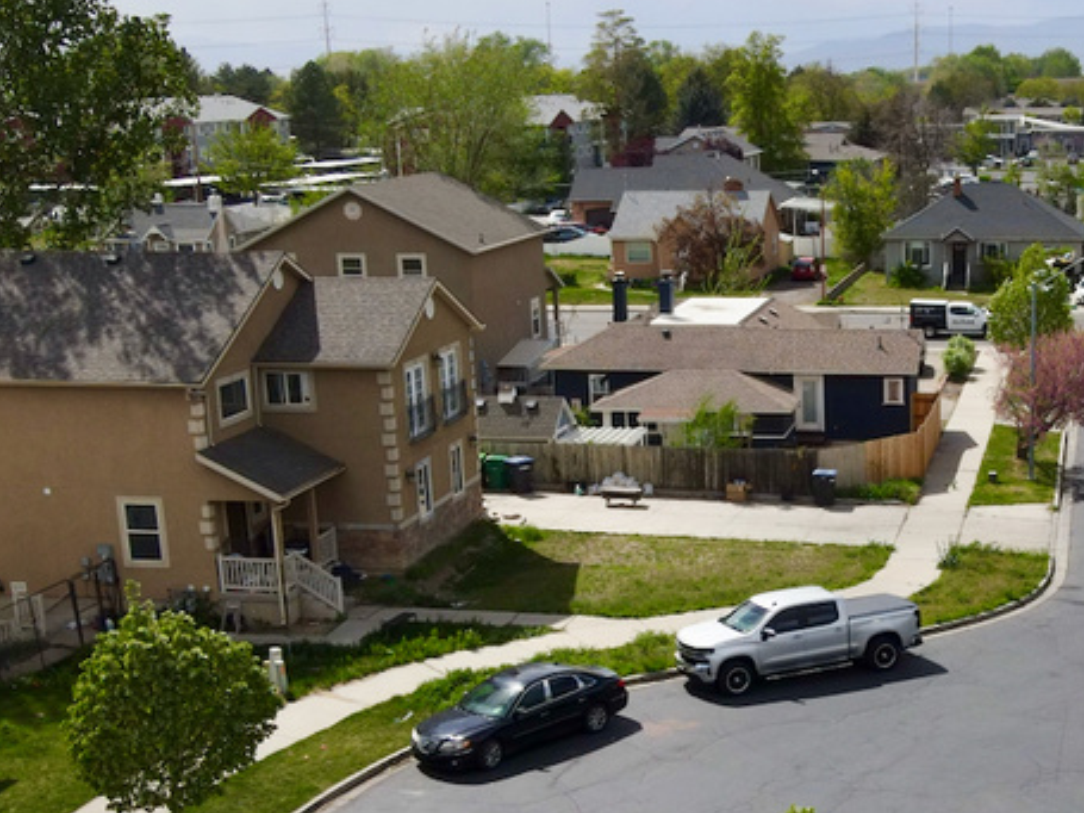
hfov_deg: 34.5
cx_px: 867
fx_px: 1691
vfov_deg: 26.8
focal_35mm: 54
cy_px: 553
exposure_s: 1/1250
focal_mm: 4.5
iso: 100
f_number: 2.8
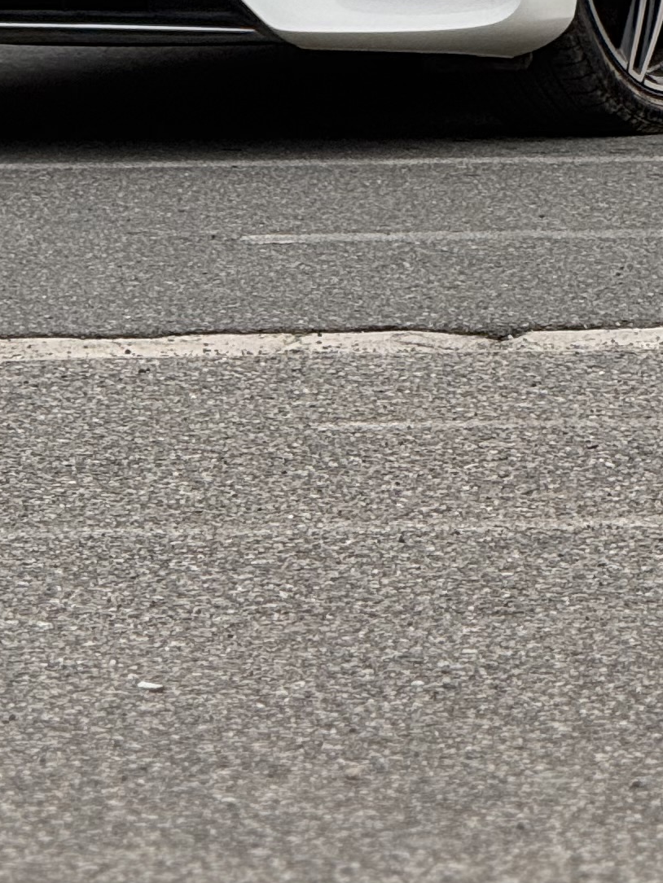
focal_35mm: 446
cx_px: 416
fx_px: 11387
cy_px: -708
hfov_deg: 3.3
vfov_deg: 4.4
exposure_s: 1/751
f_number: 2.8
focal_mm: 15.66
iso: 50
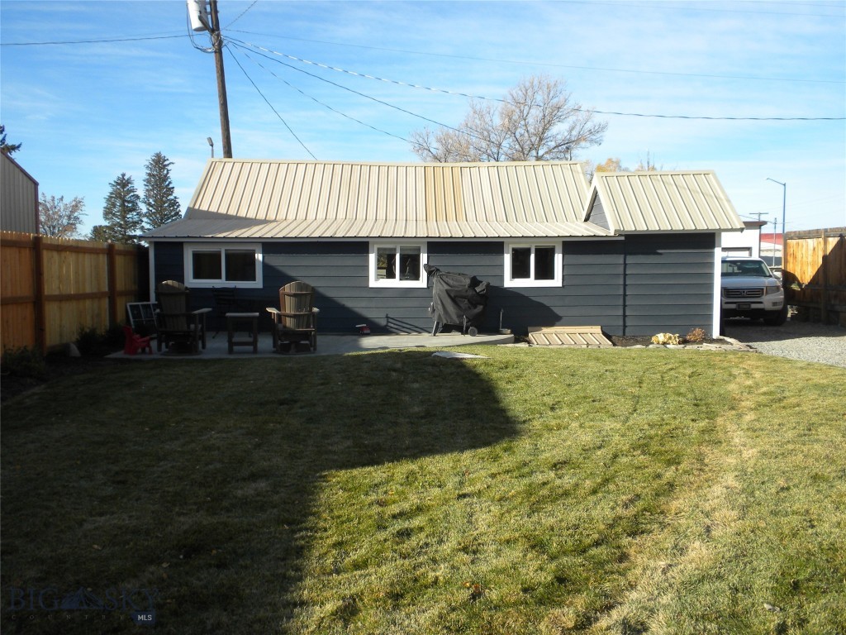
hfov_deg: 50.1
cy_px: 318
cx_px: 423
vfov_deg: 38.7
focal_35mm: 37
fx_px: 904
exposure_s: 1/71.5
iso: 64
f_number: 10
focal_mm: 6.6
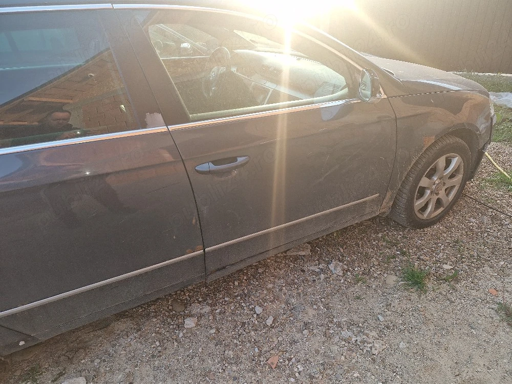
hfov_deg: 73.9
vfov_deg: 58.9
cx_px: 256
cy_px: 192
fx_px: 340
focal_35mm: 23
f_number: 1.8
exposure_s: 1/182
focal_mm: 5.54
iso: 50
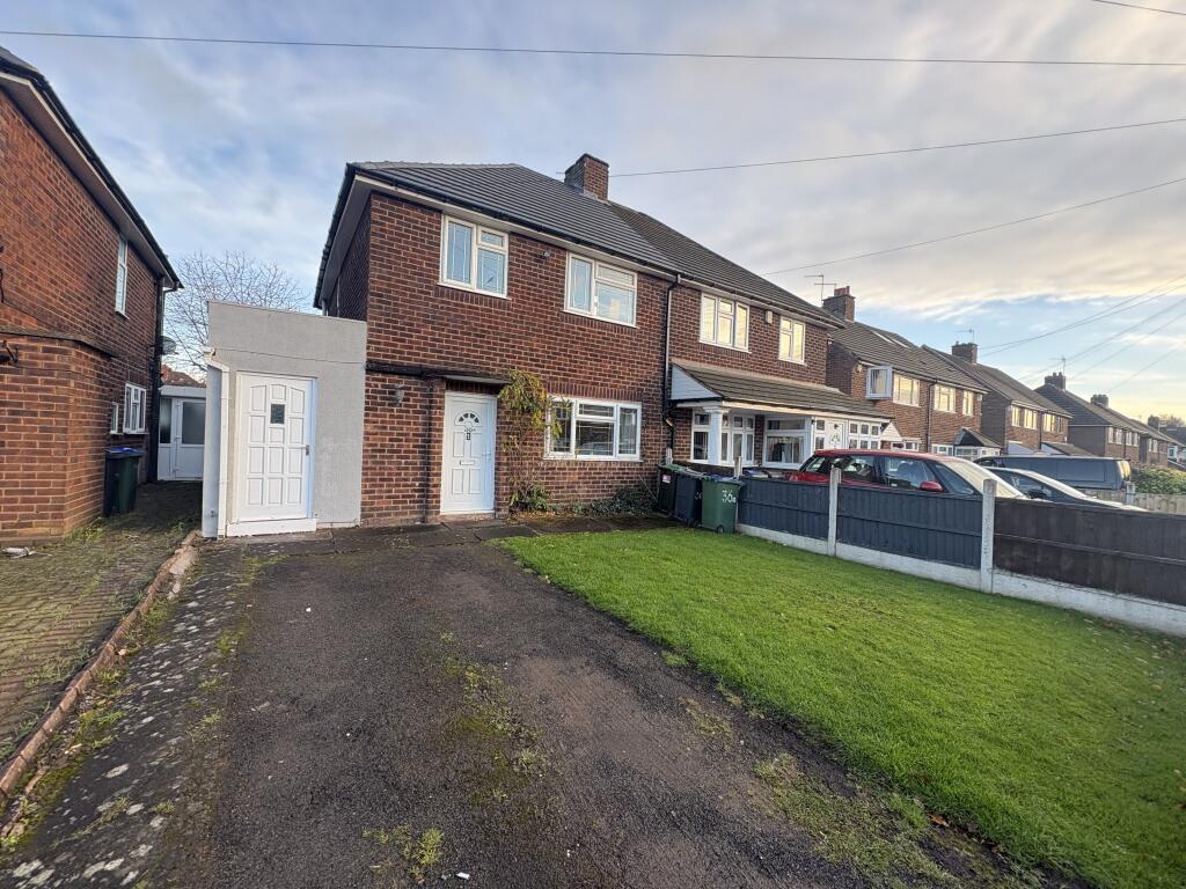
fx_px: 480
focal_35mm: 14
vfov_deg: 85.7
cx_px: 593
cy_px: 444
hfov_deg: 102.1
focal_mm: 2.22
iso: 64
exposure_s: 1/99
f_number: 2.2
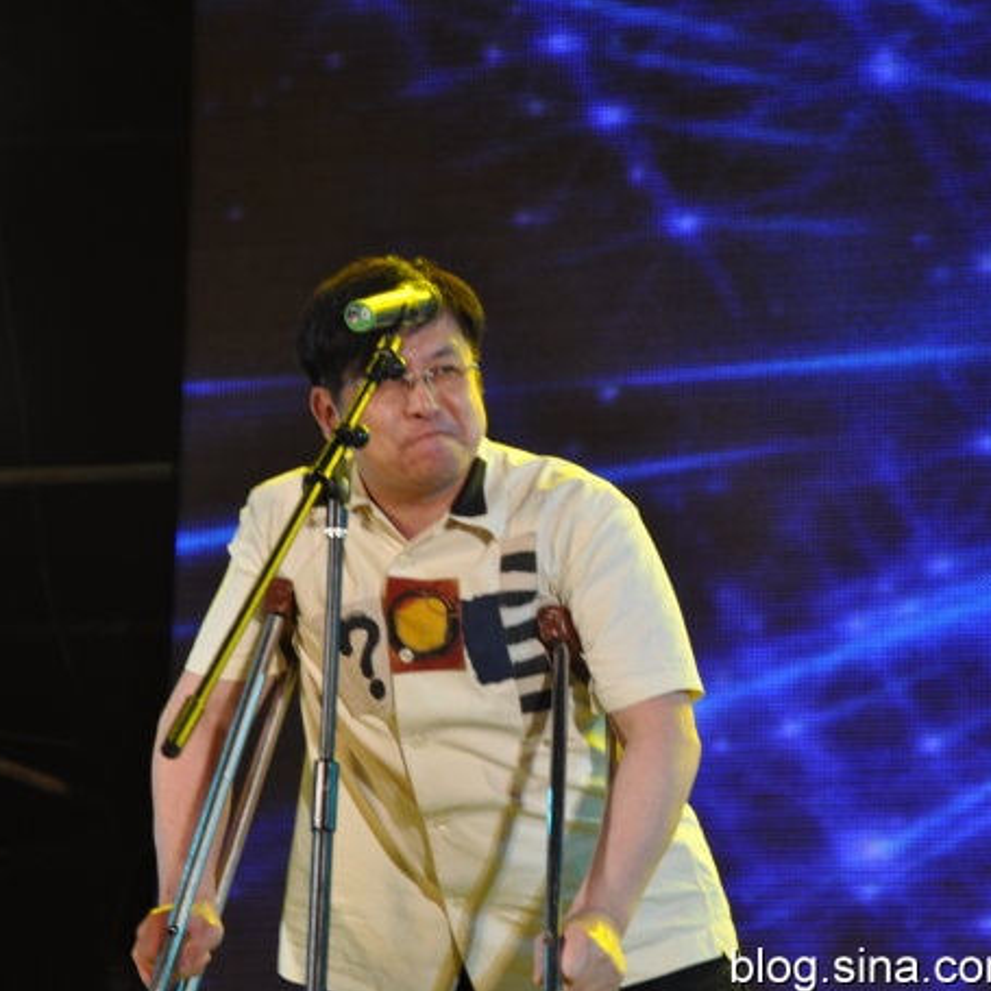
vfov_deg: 8.6
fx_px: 6563
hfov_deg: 8.6
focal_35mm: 203
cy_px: 497
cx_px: 542
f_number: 5.6
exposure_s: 1/100
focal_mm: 105
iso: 400
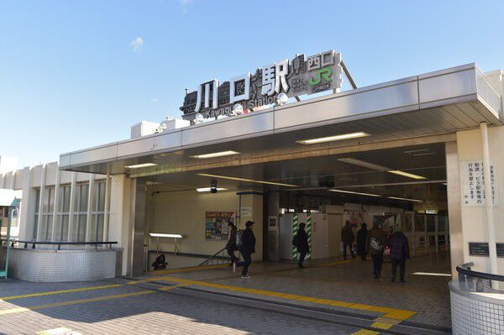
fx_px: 406
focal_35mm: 29
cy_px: 168
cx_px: 252
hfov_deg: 63.7
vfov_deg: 44.9
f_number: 5.6
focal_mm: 29
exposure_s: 1/640
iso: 400
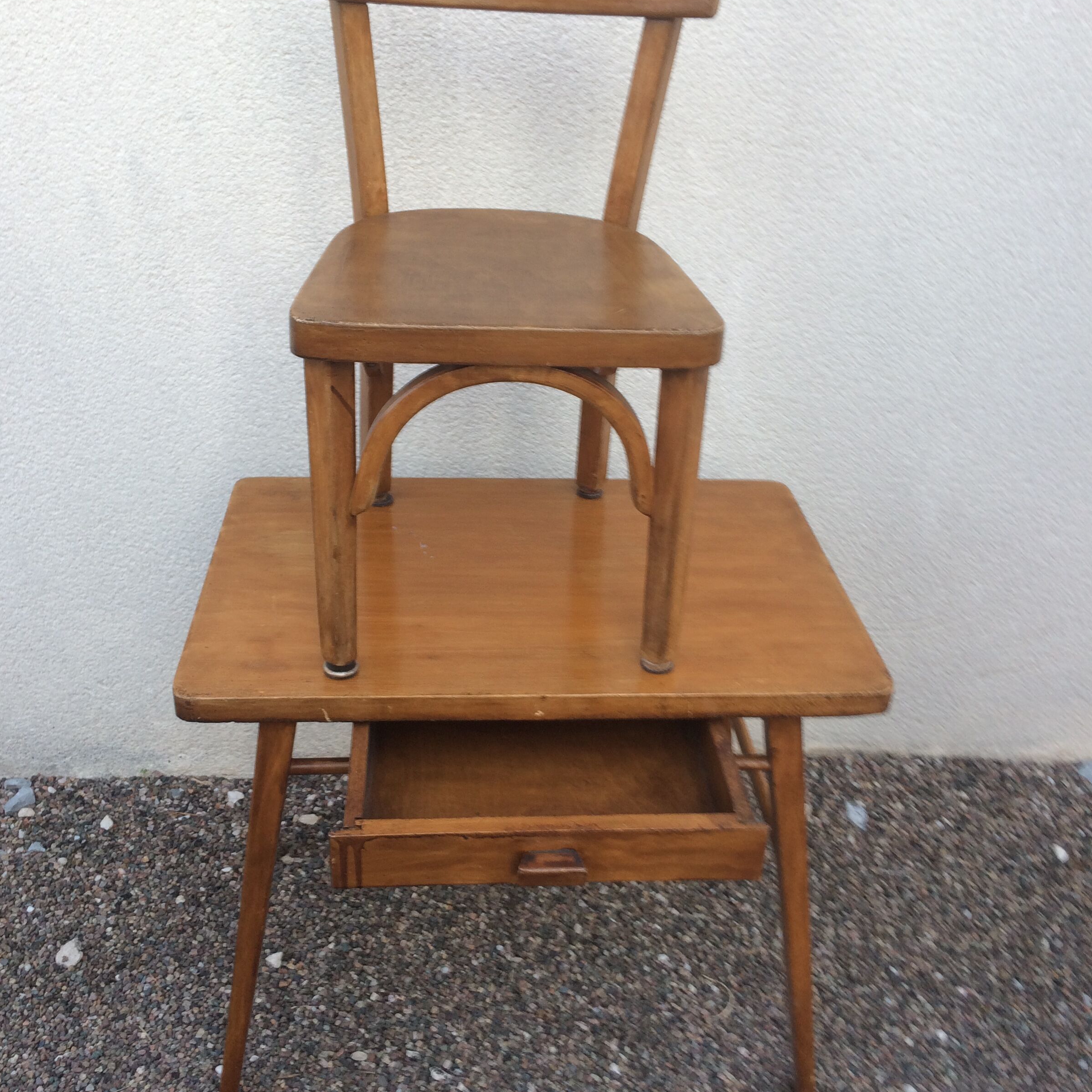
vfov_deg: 47.2
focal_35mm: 35
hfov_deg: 47.2
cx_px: 536
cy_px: 513
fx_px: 1249
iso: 40
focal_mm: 4.15
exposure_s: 1/50
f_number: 2.2
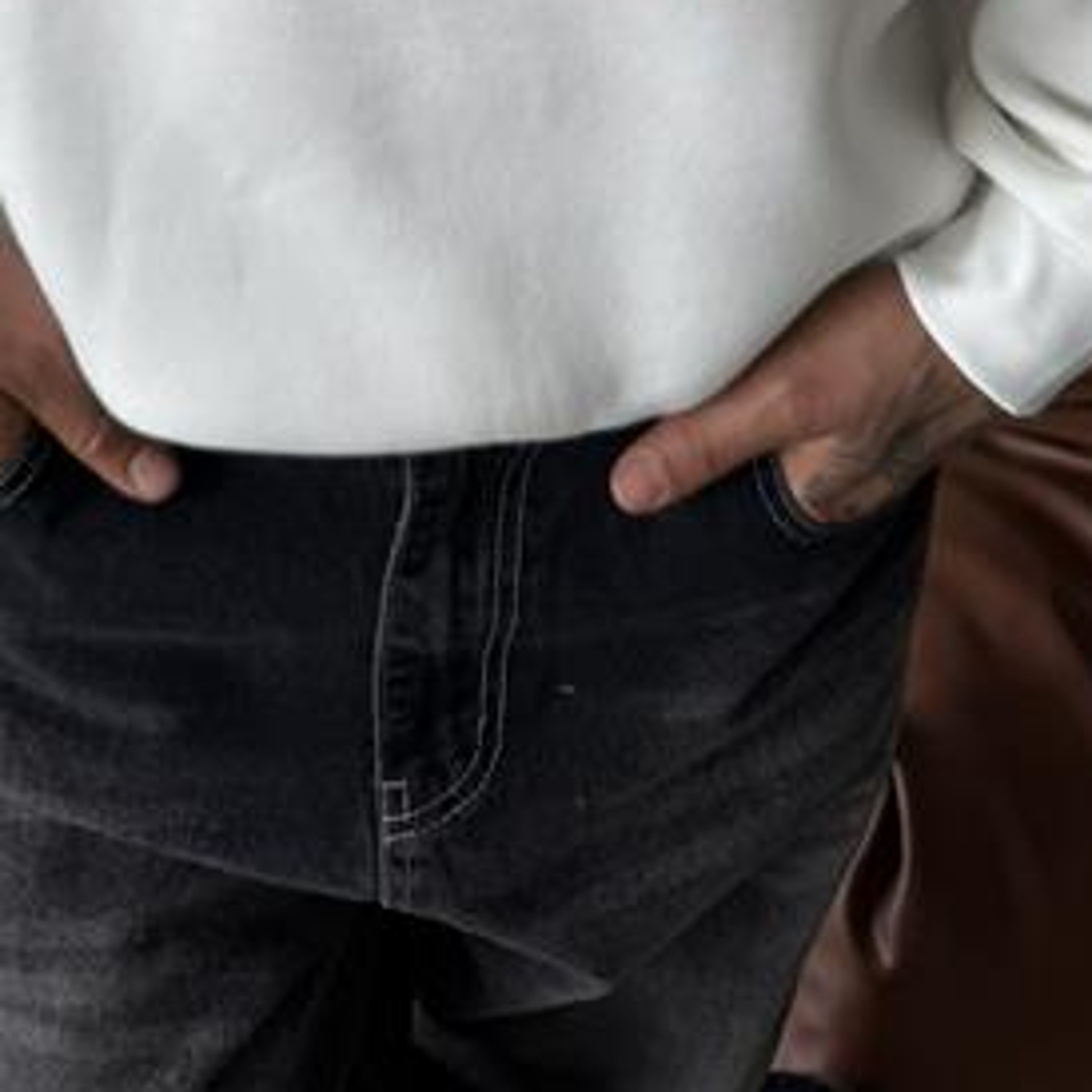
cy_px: -498
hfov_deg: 27.7
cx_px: 430
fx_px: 2213
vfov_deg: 23.0
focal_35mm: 62
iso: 80
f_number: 1.78
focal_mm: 6.76
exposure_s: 1/121
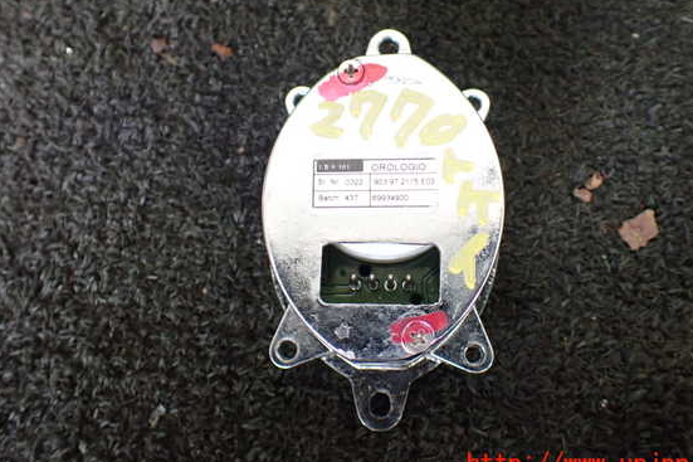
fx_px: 654
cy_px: 198
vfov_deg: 38.8
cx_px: 374
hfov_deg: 55.7
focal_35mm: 34
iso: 500
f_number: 2.3
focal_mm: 5.4
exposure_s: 1/125
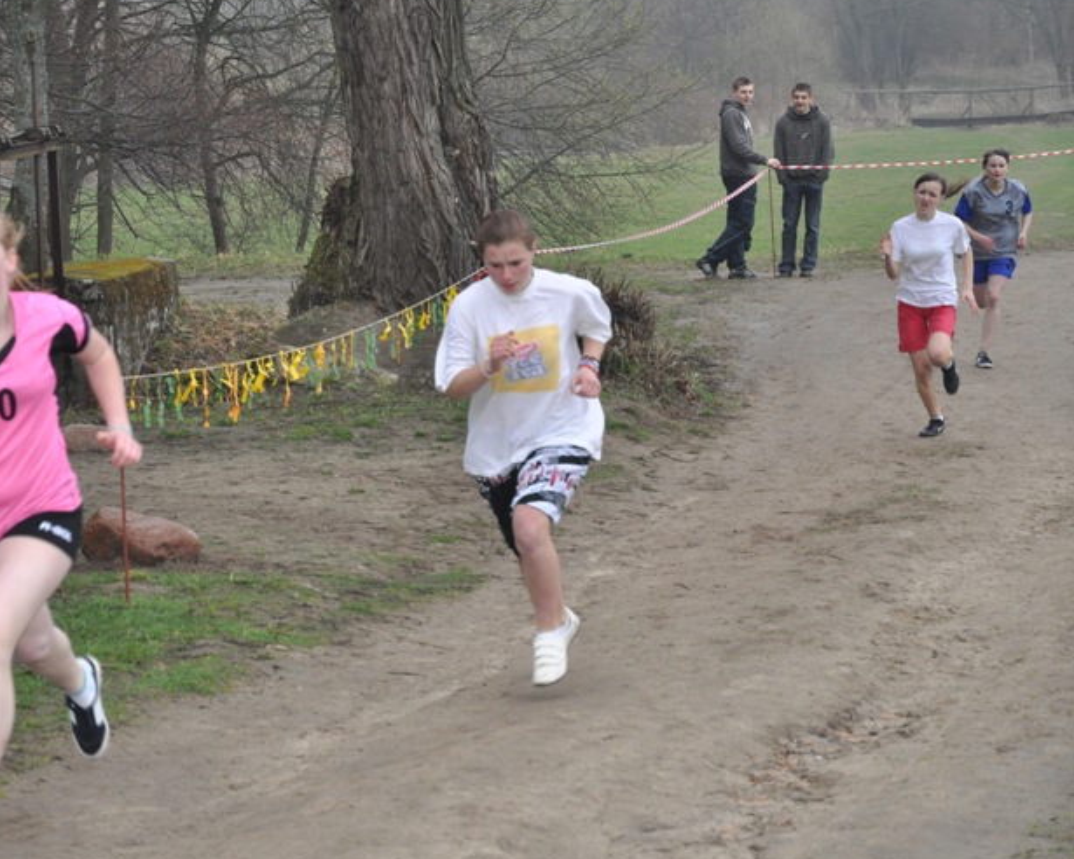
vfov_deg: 14.5
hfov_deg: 18.1
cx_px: 377
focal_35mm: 106
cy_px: 409
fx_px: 3369
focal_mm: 58
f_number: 6.3
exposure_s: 1/200
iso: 1000
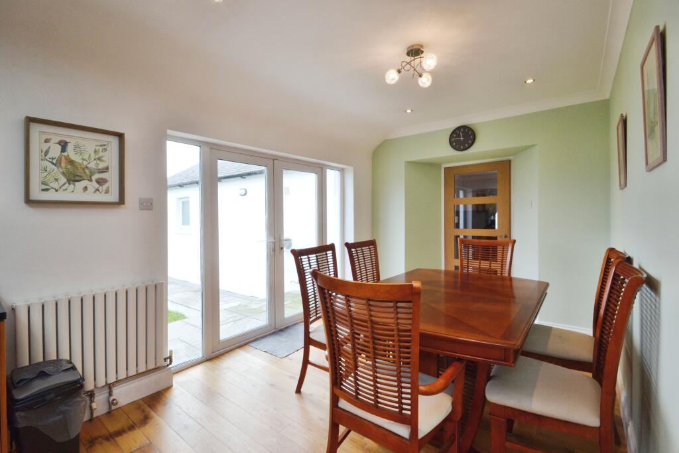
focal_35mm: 15
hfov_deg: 100.4
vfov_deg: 77.3
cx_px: 340
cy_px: 226
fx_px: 283
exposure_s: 1/15
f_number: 9
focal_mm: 10
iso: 180
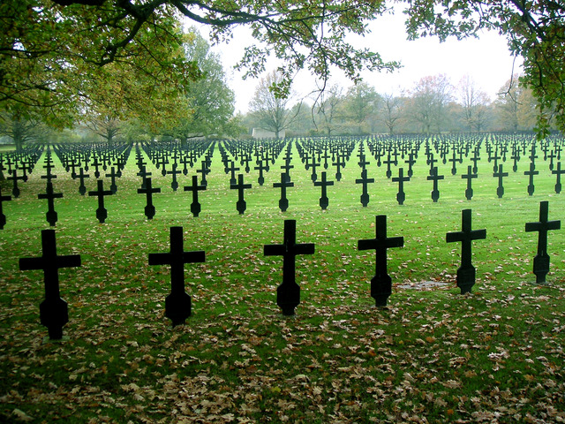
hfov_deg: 49.0
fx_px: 620
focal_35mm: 38
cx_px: 282
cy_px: 212
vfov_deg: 37.7
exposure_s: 1/90
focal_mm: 6
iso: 50
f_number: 2.8
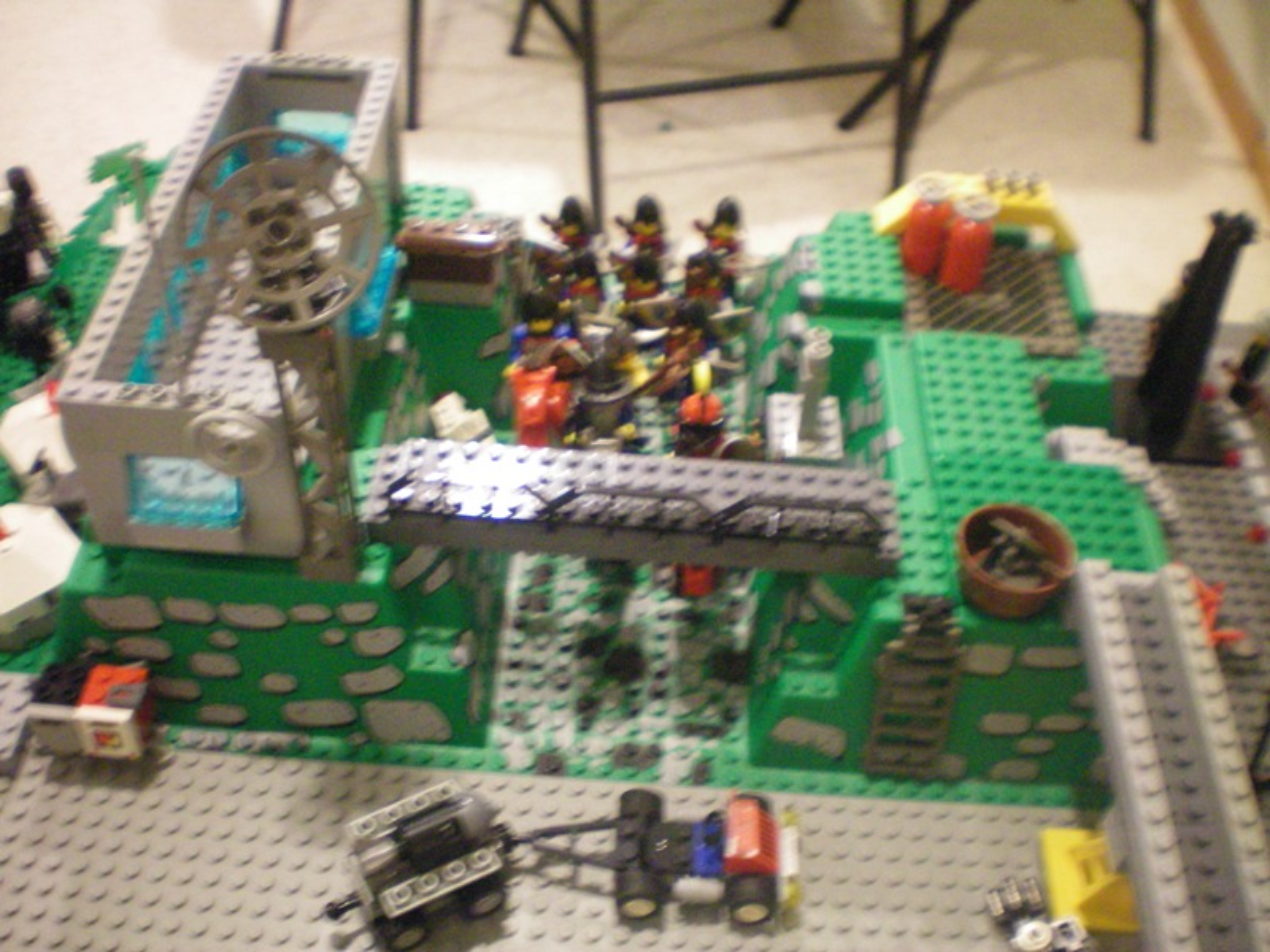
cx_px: 635
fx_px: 1394
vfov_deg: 37.7
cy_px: 476
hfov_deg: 49.0
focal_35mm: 38
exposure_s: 1/10
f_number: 3.1
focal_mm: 6.3
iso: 400
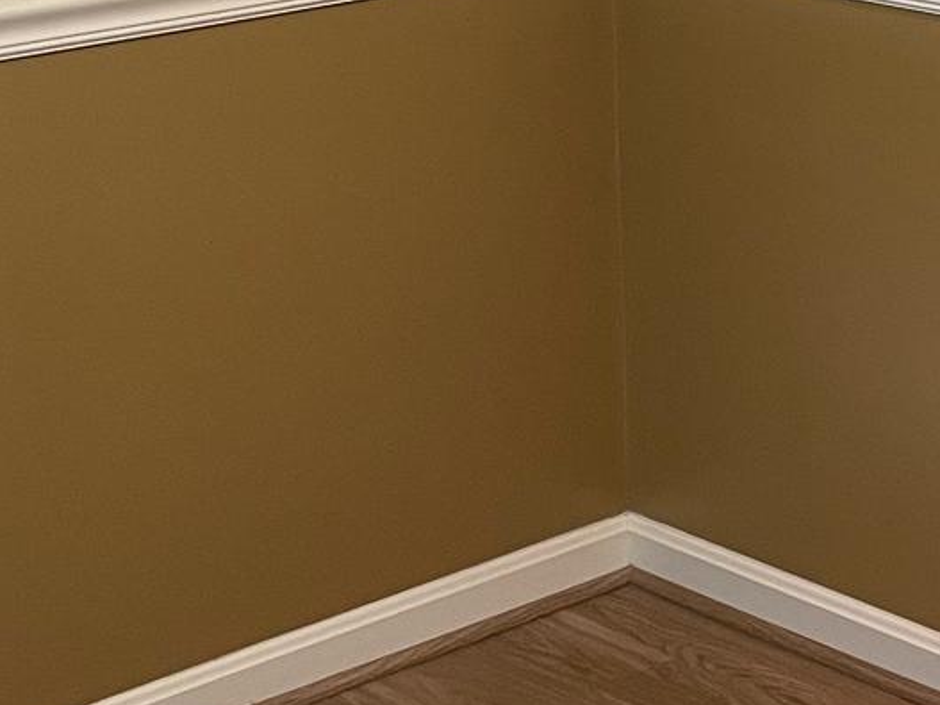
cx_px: 683
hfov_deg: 19.3
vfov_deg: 14.4
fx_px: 2742
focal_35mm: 101
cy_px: -16
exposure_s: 1/60
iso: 125
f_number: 1.6
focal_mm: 4.2
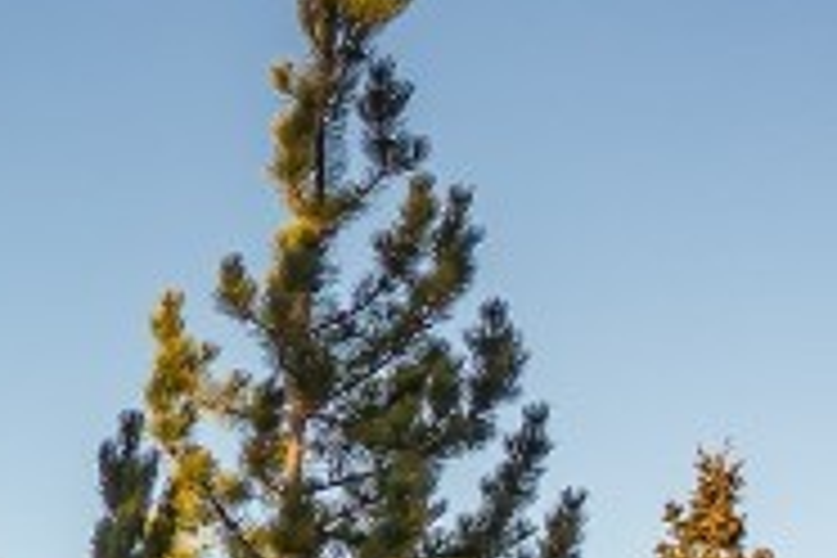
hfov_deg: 9.9
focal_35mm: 174
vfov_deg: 7.2
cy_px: 1494
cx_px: -1357
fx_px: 4045
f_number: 2.8
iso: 100
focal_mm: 10.26
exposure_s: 1/800
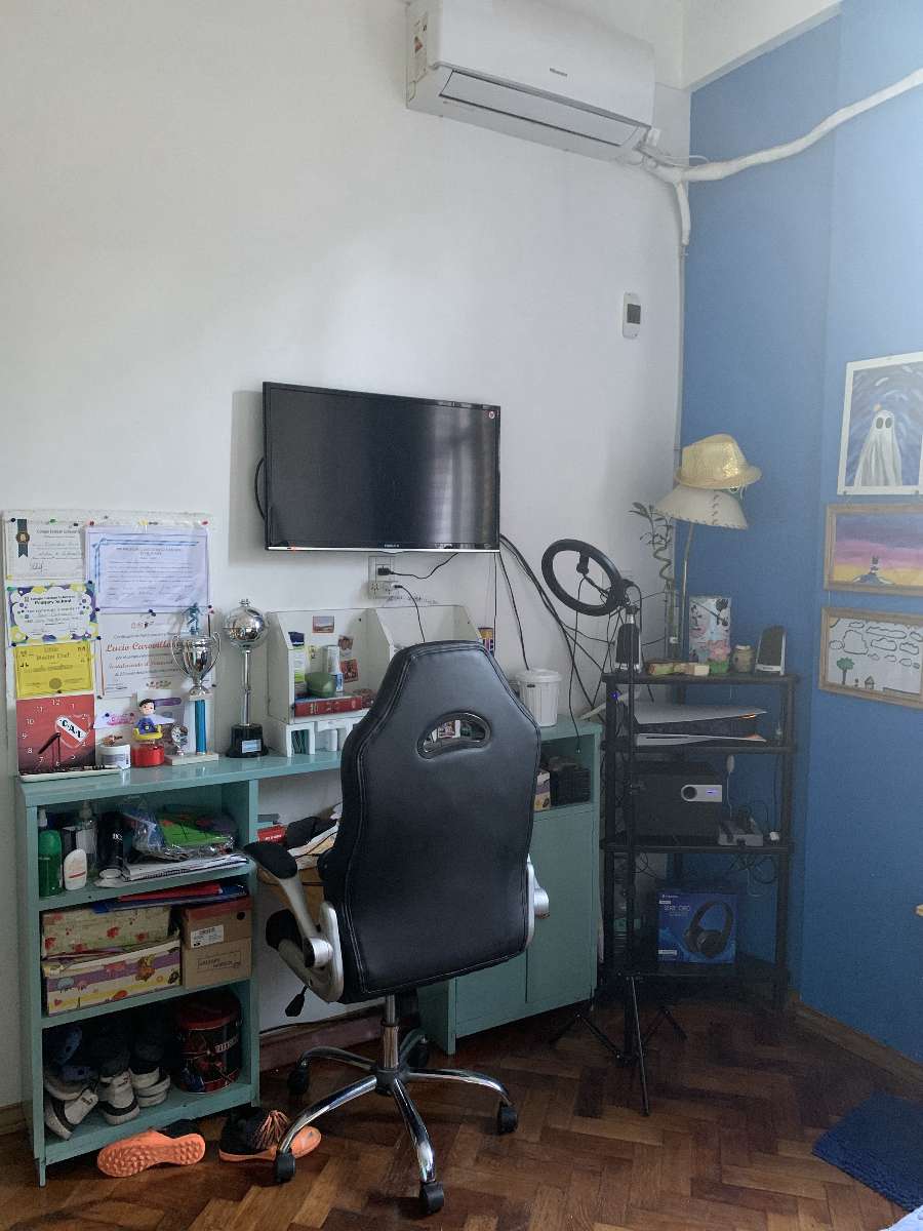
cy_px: 616
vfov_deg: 67.3
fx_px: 924
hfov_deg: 53.1
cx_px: 462
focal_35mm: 26
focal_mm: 4.25
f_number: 1.8
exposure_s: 1/30
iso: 500
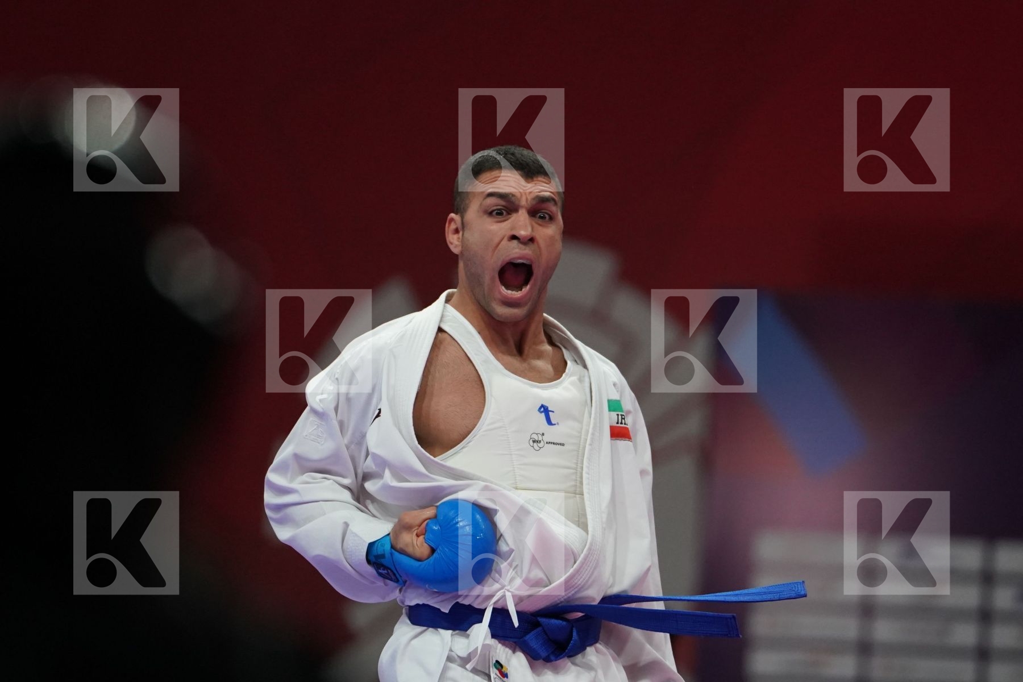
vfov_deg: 3.3
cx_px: 512
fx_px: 11934
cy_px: 341
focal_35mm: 420
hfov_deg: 4.9
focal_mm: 280
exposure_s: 1/1000
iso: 3200
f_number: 4
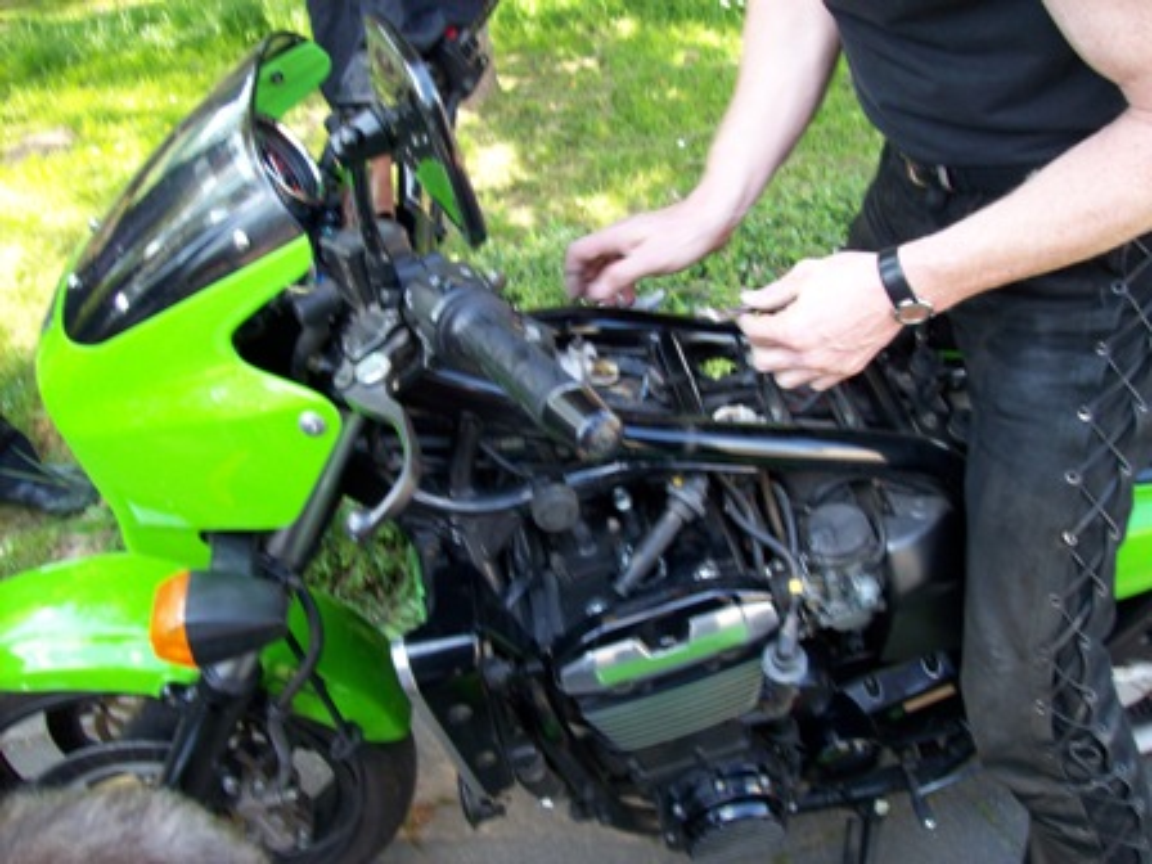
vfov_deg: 39.7
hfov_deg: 51.4
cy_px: 432
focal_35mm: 36
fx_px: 1198
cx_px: 576
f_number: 2.7
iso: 80
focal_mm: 6
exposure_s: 1/64
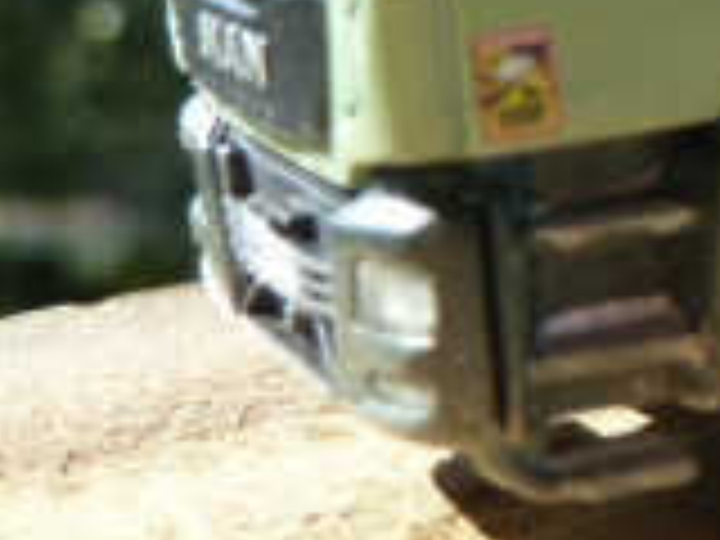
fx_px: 2662
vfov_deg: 11.5
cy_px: 9
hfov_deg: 13.6
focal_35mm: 128
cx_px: 1328
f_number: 4
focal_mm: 5.3
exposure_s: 1/200
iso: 80
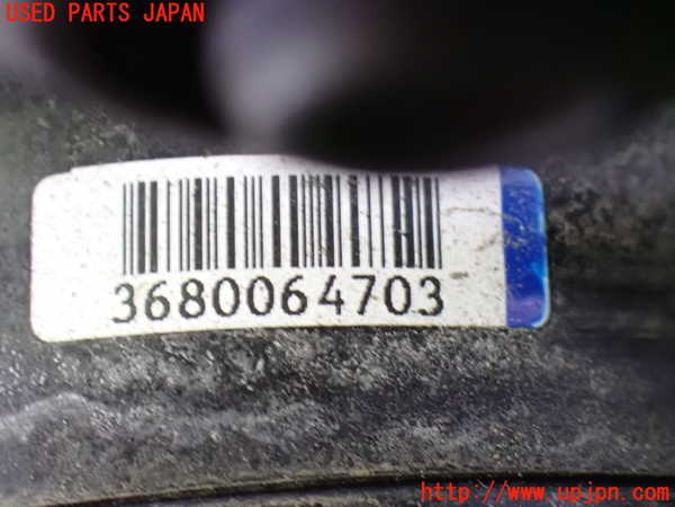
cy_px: 254
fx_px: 1950
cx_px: 338
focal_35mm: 100
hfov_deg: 19.6
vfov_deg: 14.8
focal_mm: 18
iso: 1600
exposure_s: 1/10
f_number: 4.9
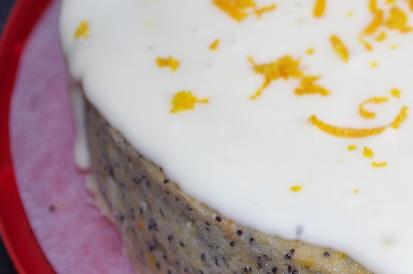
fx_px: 2004
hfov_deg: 11.4
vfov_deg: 7.8
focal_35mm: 175
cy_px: 81
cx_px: 568
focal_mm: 35
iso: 100
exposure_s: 1/50
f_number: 4.5
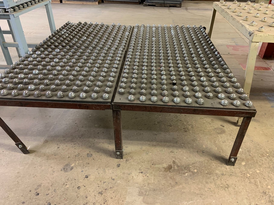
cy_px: 102
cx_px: 137
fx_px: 206
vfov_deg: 53.1
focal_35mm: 26
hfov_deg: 67.3
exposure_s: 1/60
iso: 200
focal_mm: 4.25
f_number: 1.8
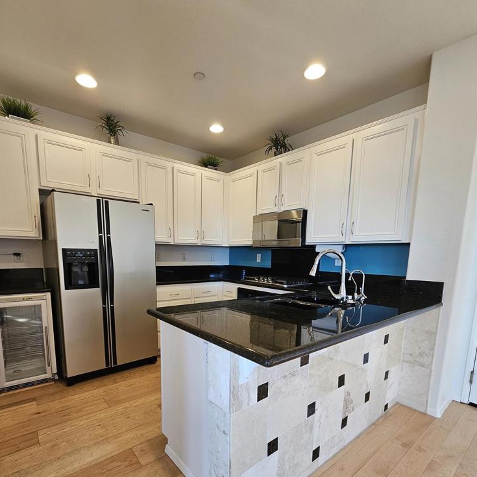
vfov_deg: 85.8
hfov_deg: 87.4
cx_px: 231
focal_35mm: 16
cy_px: 296
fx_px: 249
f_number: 2.2
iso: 125
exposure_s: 1/60
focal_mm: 2.2
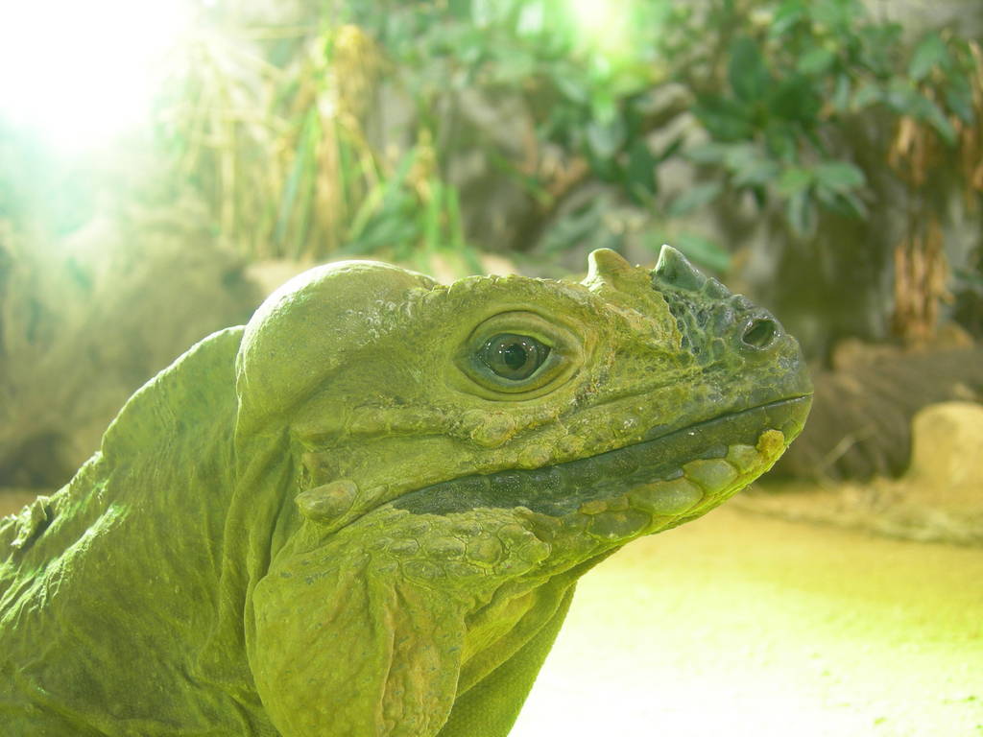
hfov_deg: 49.0
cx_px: 492
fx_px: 1079
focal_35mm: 38
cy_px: 368
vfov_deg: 37.7
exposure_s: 1/7.2
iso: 64
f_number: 2.8
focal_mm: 8
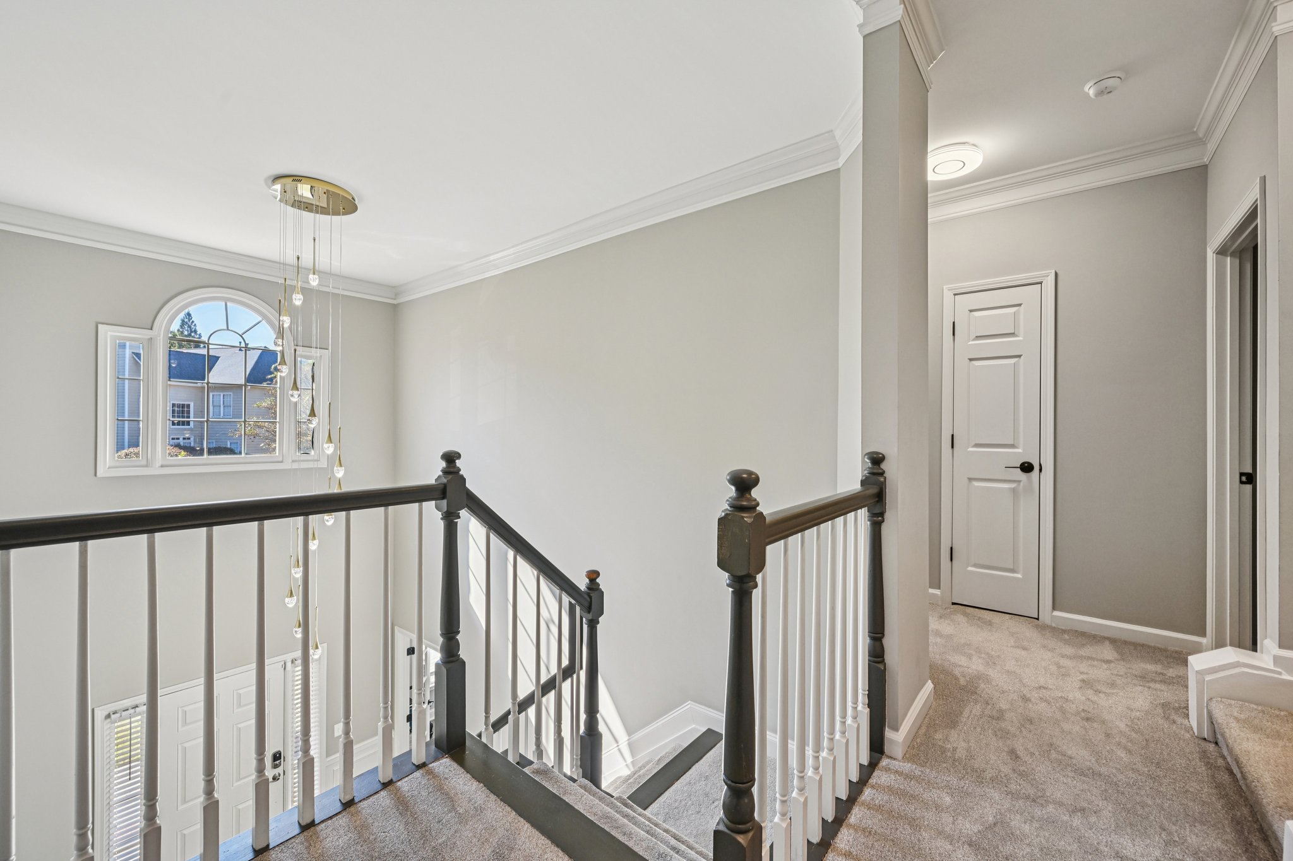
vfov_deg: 81.2
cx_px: 646
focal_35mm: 14
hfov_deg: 104.3
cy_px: 430
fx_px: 503
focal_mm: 14
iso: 100
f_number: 8
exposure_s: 1/20
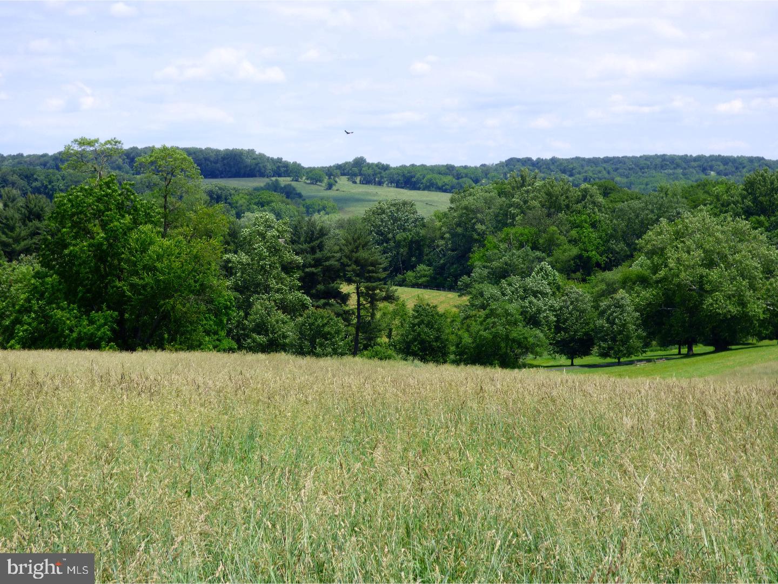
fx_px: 1865
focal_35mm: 83
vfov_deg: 17.8
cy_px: 292
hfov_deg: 23.6
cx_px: 389
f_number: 4.5
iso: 100
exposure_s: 1/640
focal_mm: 13.94
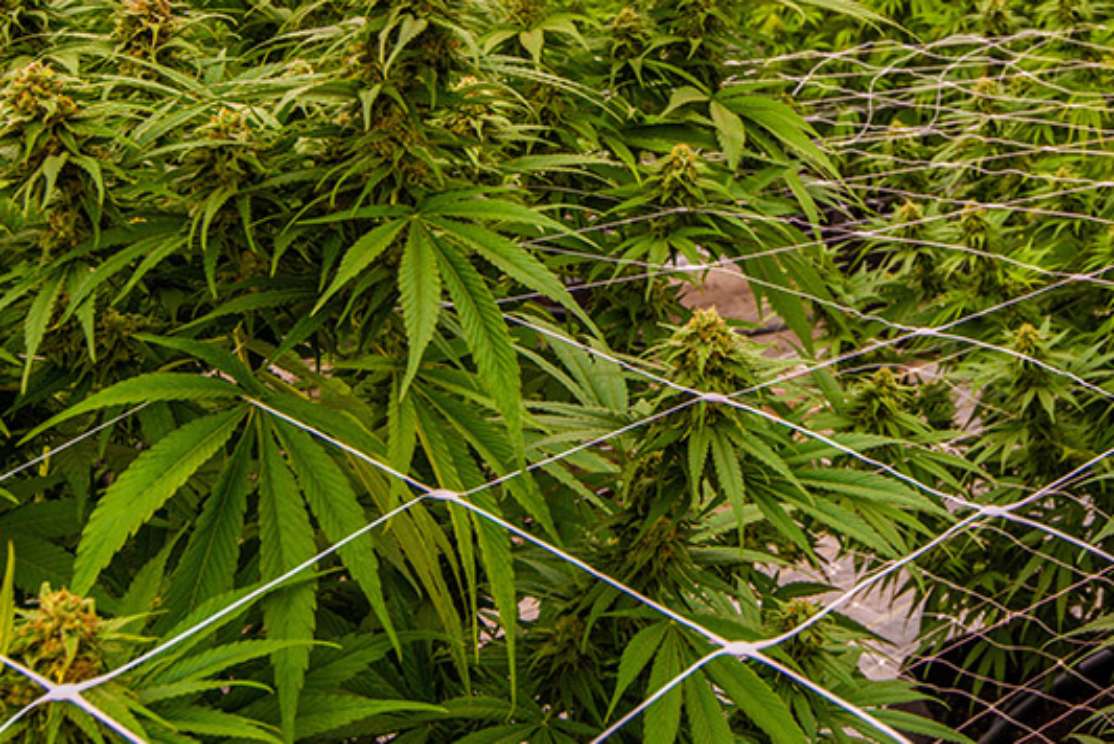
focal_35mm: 63
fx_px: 1950
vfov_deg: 21.5
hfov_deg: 31.6
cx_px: 763
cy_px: 214
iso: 400
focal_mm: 35
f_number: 11
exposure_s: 1/50
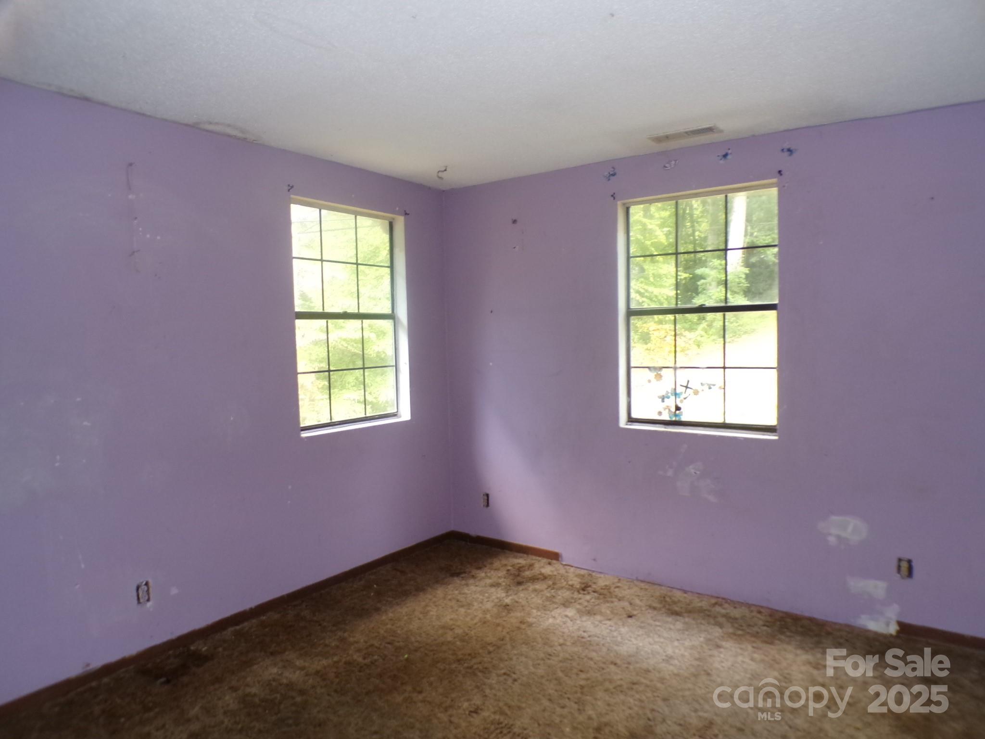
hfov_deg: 71.6
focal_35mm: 24
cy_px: 370
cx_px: 492
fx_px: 683
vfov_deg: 56.8
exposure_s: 1/28
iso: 200
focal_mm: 4.3
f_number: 3
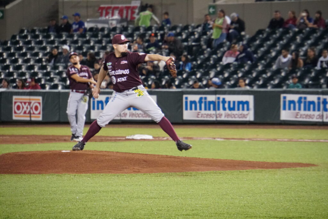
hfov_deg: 6.9
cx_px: 164
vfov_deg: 4.6
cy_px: 110
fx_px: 2734
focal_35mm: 300
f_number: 6.3
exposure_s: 1/250
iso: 6400
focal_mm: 200
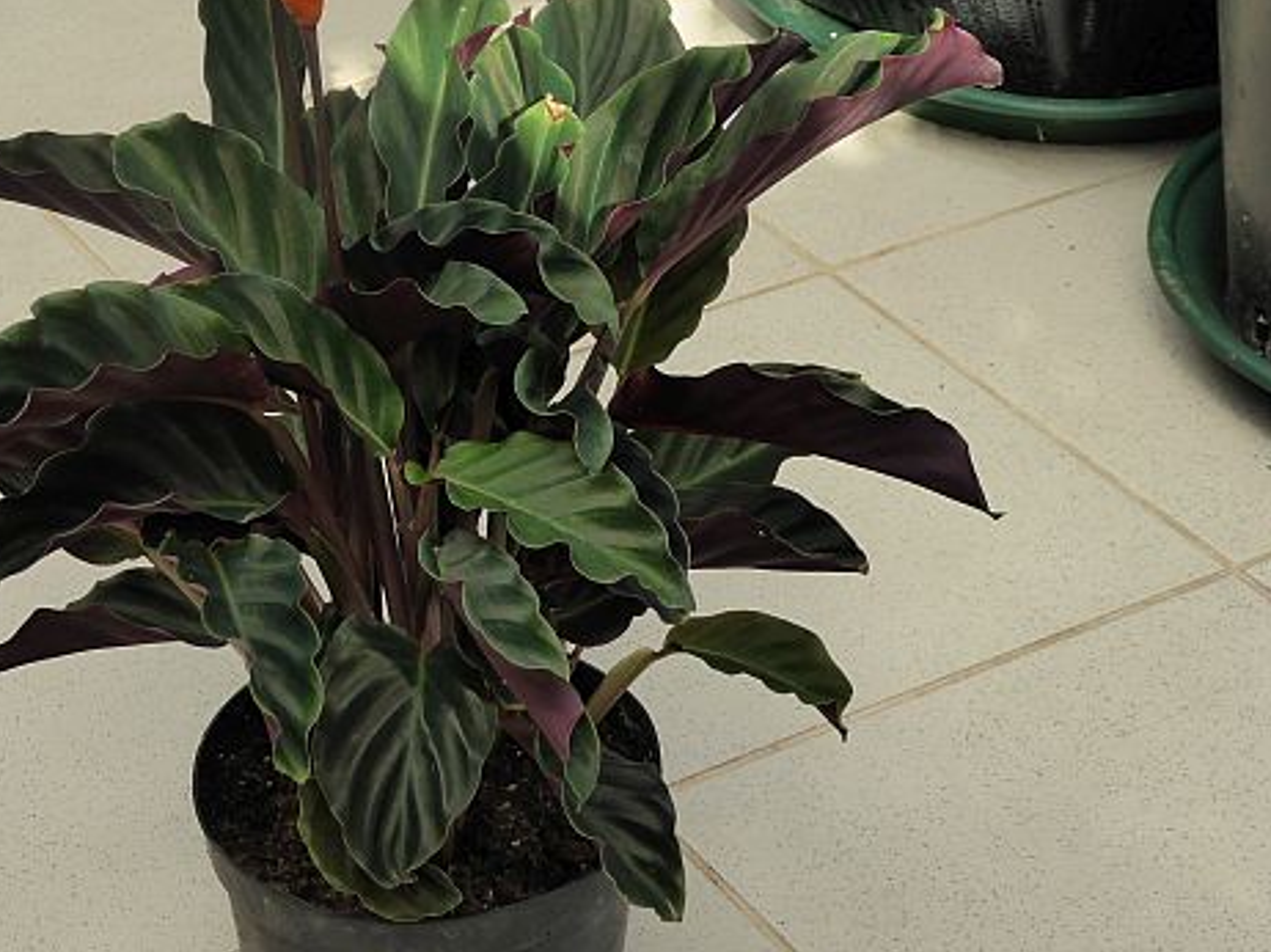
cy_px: 341
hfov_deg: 18.8
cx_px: 396
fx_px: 3817
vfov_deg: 14.2
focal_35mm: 104
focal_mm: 12.5
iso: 200
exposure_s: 1/125
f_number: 4.5
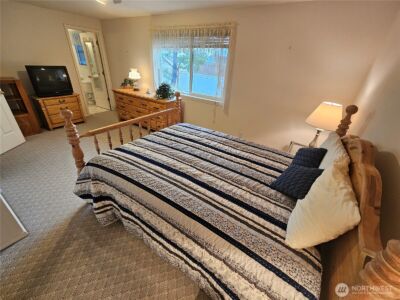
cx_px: 200
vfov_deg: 89.9
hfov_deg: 106.2
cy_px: 150
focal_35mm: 13
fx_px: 150
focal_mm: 2.2
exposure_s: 1/60
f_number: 2.2
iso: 200
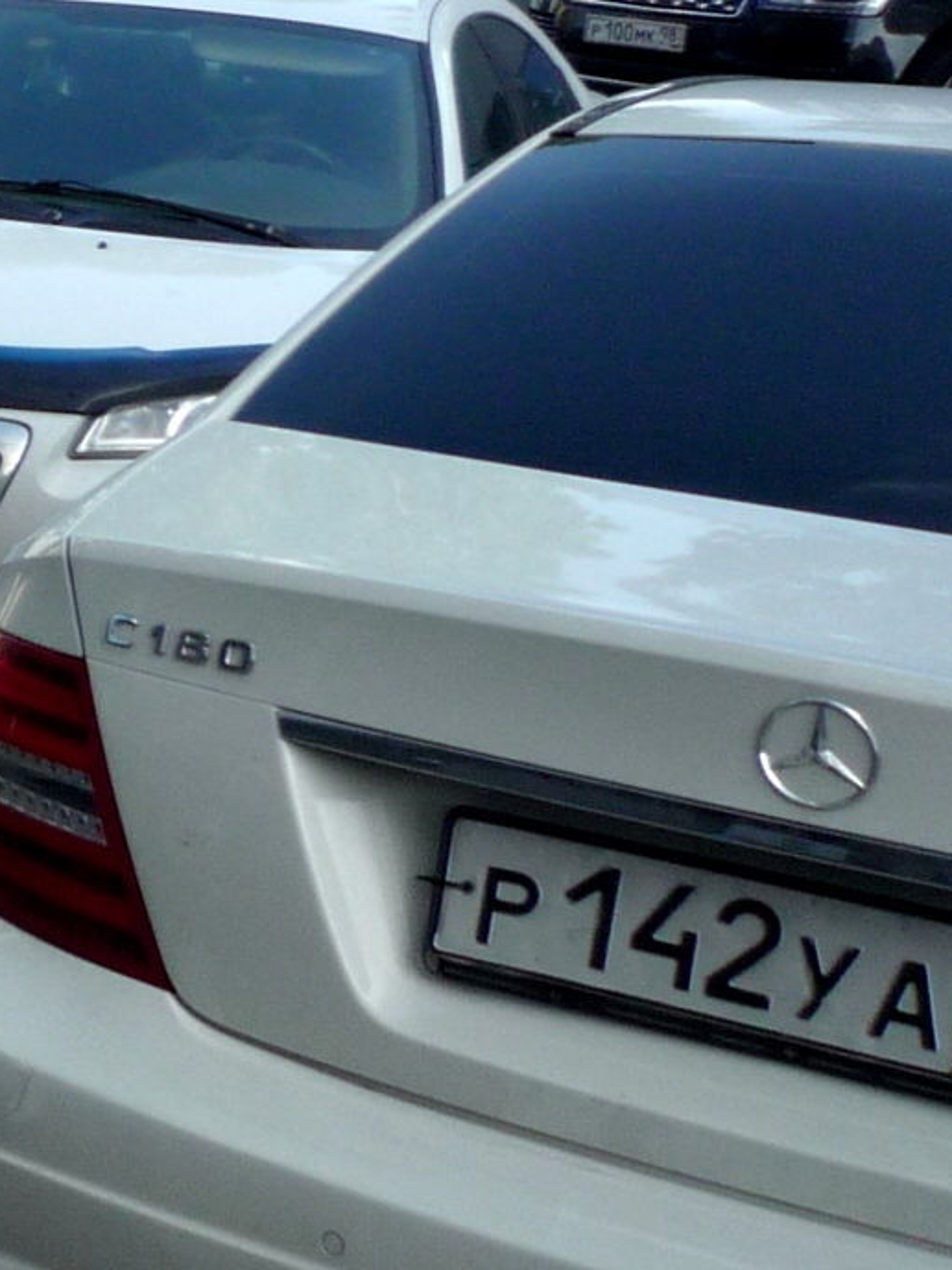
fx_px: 3410
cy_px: -15
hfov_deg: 13.0
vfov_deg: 20.4
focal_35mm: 93
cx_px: -1162
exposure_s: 1/320
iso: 100
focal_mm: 4.4
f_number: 2.8
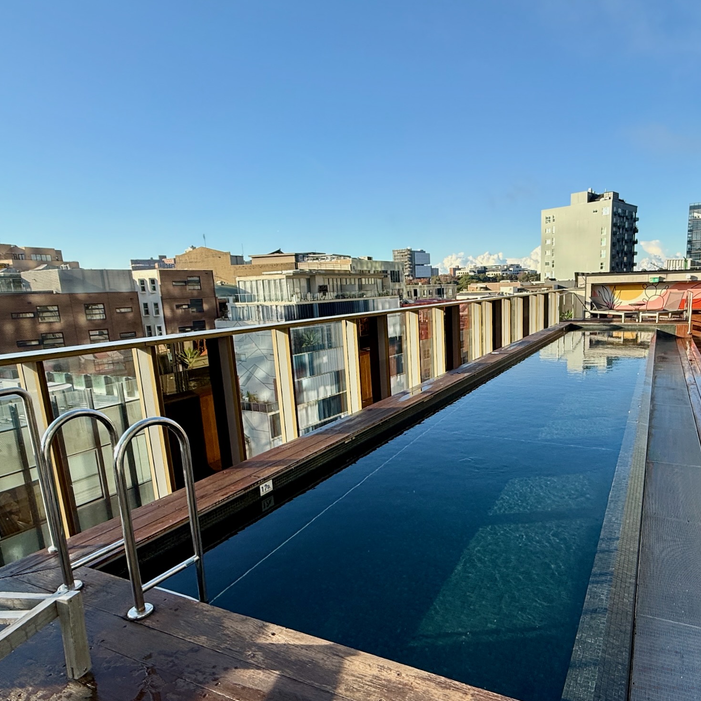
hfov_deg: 70.3
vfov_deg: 72.0
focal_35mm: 21
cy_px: 381
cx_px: 462
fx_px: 481
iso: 50
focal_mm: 2.22
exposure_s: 1/914
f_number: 2.2
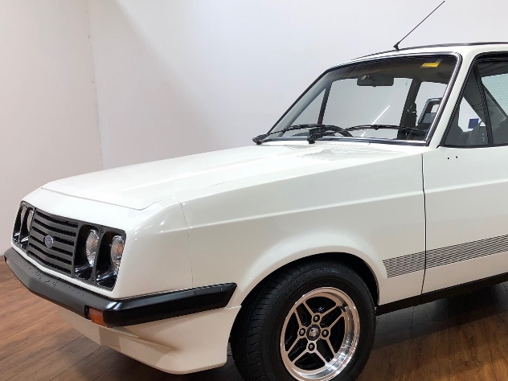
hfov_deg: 39.6
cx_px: 363
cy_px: 273
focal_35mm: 47
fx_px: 690
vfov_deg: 30.5
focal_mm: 3.99
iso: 50
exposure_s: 1/99
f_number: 1.8
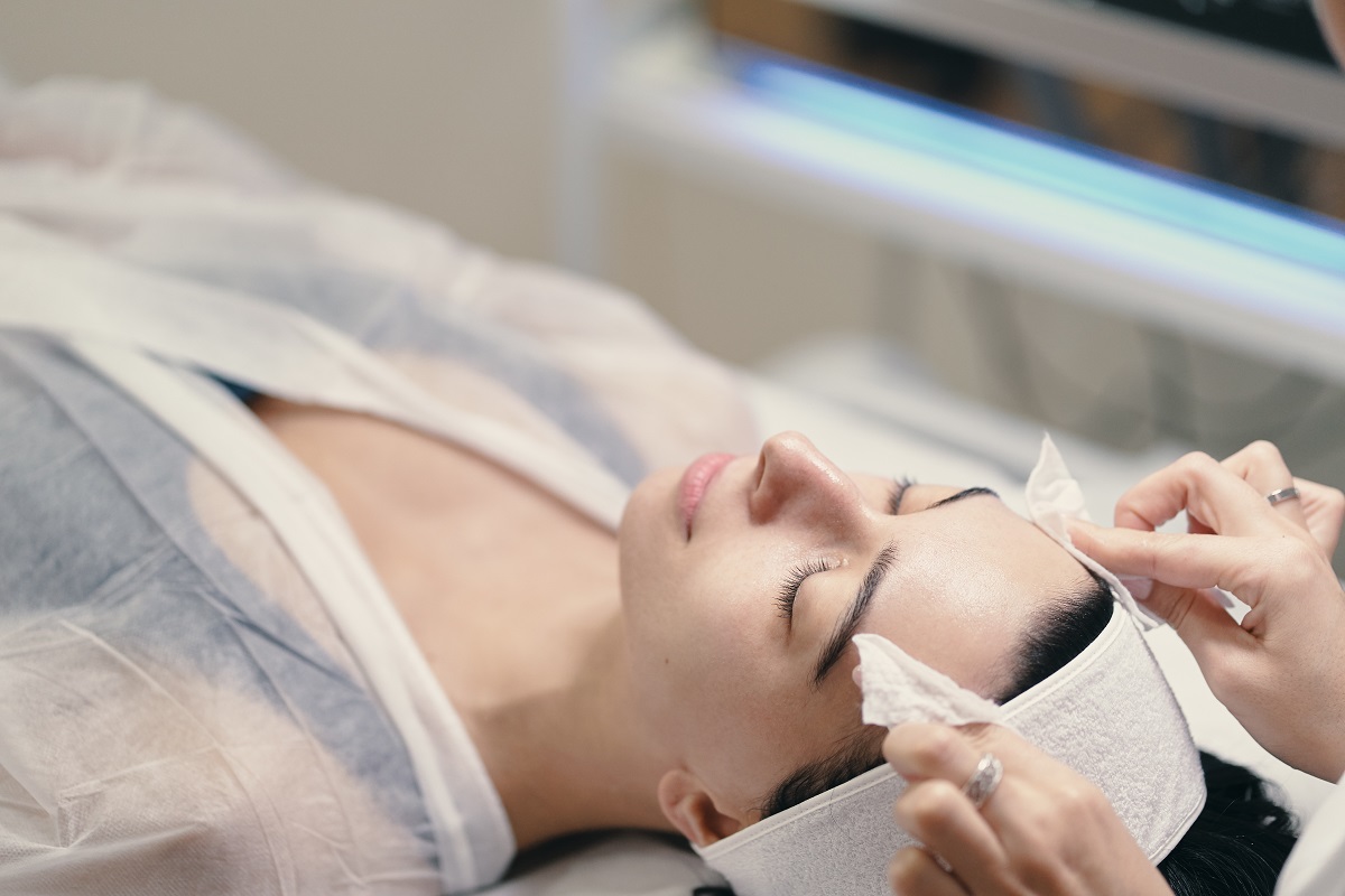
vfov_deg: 16.1
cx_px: 672
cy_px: 448
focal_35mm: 85
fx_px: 3175
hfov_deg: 23.9
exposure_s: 1/500
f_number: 2
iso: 1000
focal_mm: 85
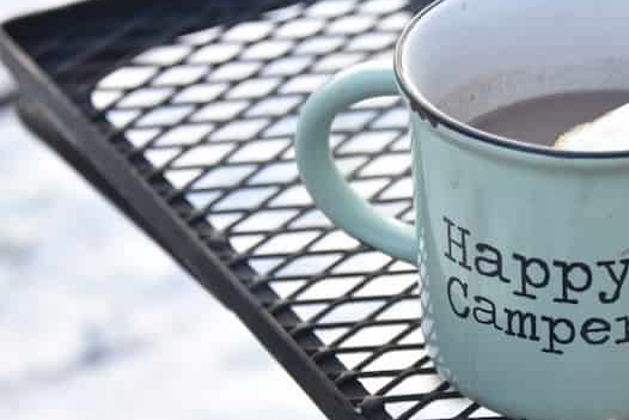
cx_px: 555
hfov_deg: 9.4
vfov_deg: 6.3
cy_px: 340
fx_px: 3810
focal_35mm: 218
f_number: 5.3
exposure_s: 1/25
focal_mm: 112
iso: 160
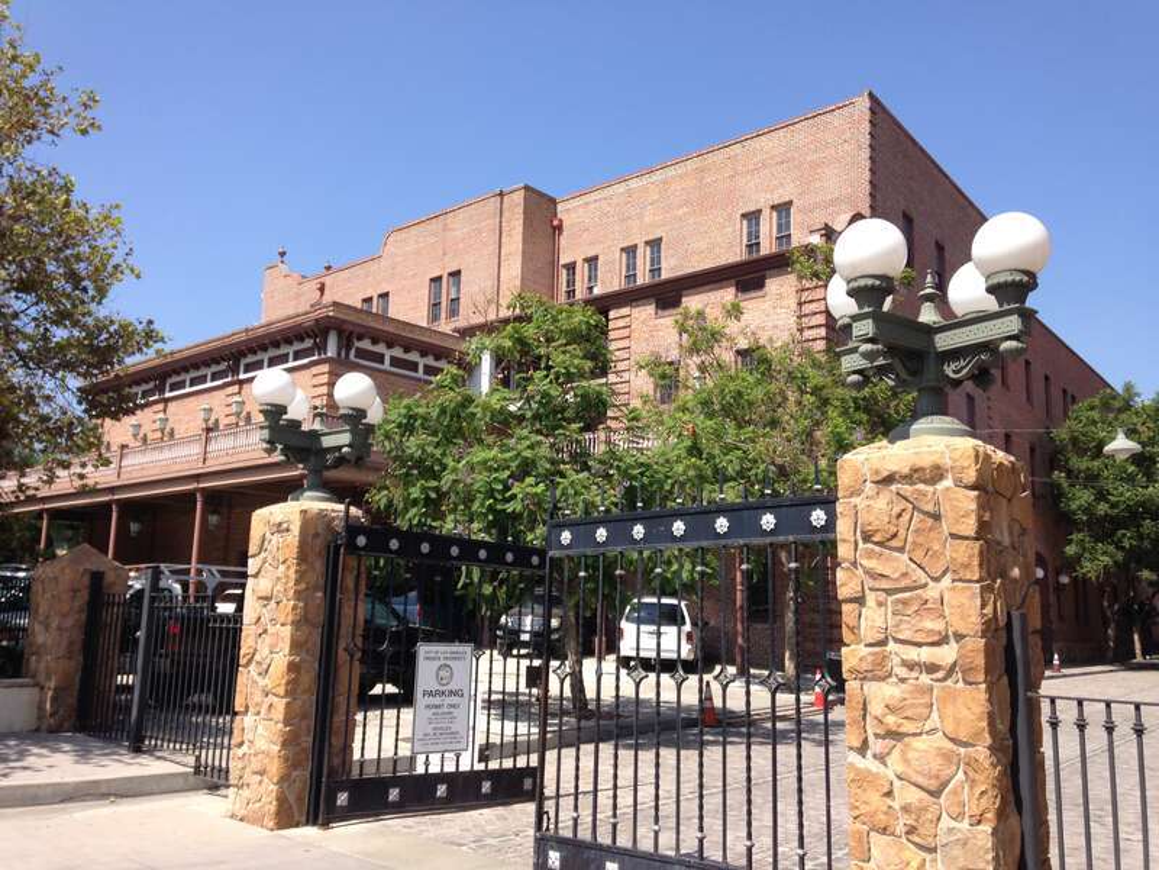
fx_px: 1105
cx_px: 580
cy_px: 435
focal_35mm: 33
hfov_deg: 55.4
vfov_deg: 42.9
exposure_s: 1/968
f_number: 2.4
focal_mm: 4.12
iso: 50
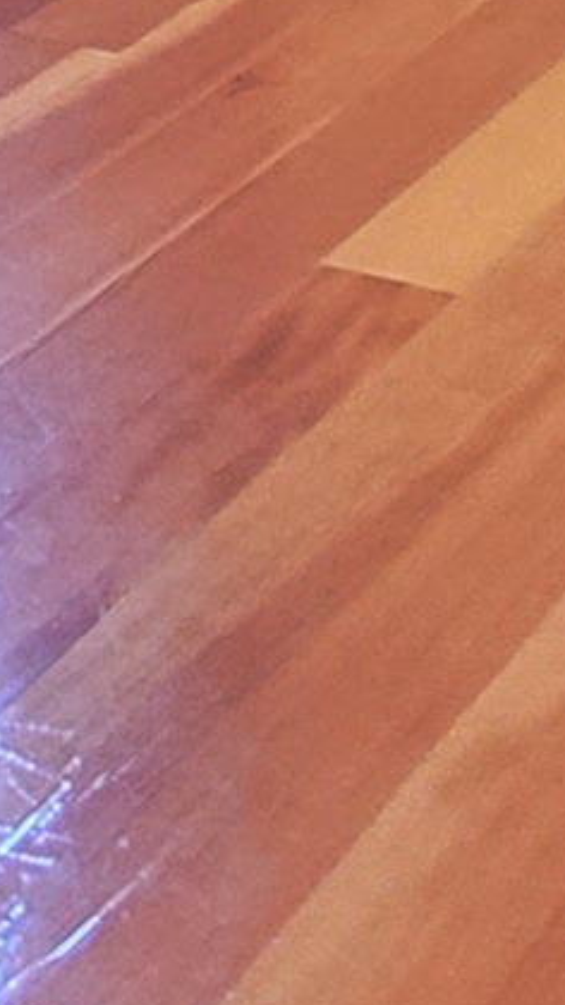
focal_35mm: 135
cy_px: -713
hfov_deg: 7.8
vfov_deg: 14.3
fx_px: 3598
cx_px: -1123
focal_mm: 1.74
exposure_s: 1/39
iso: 320
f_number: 2.2
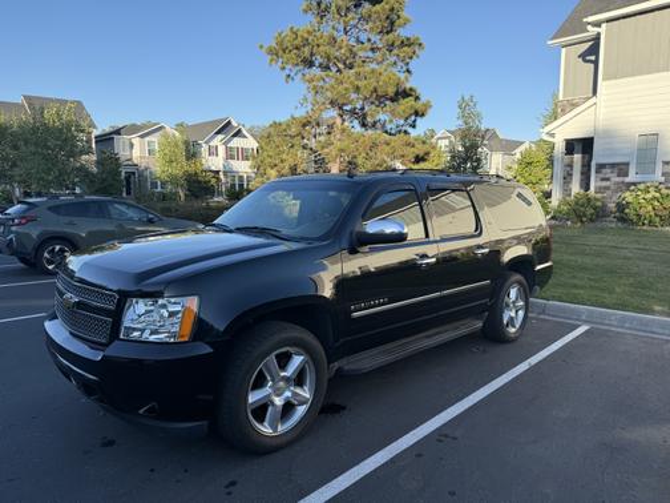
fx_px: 465
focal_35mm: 24
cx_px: 335
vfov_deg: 56.8
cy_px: 252
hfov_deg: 71.6
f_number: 1.78
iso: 100
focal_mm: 6.76
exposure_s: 1/1689
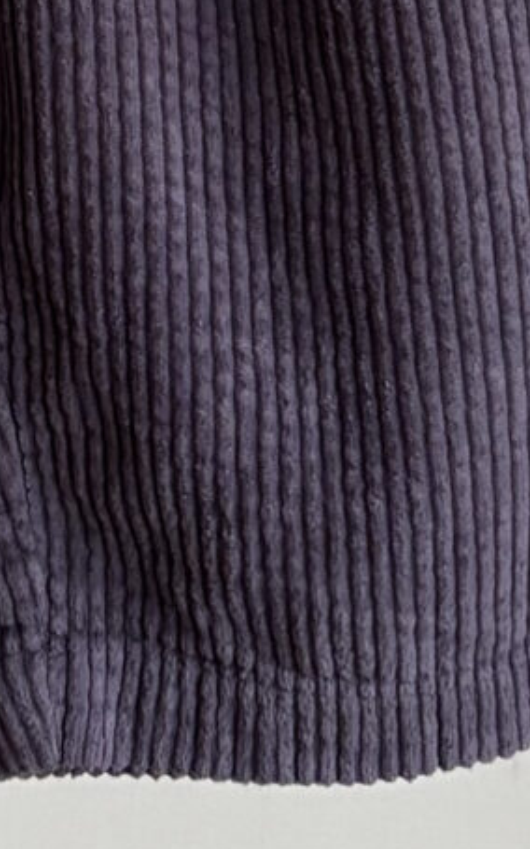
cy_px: -858
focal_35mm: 155
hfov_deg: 8.3
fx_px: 3586
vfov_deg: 12.0
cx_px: -246
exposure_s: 1/60
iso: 250
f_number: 1.6
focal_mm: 5.96
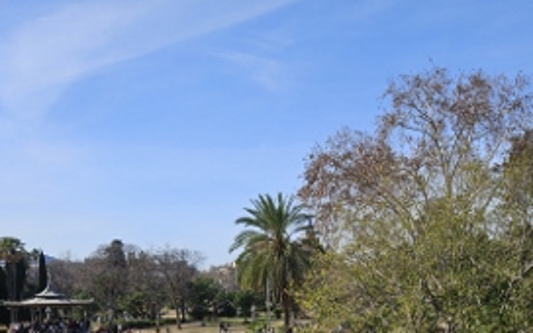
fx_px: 625
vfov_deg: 28.3
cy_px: 323
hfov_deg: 45.3
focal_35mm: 43
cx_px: 370
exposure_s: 1/2027
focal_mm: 5.4
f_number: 1.8
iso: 25
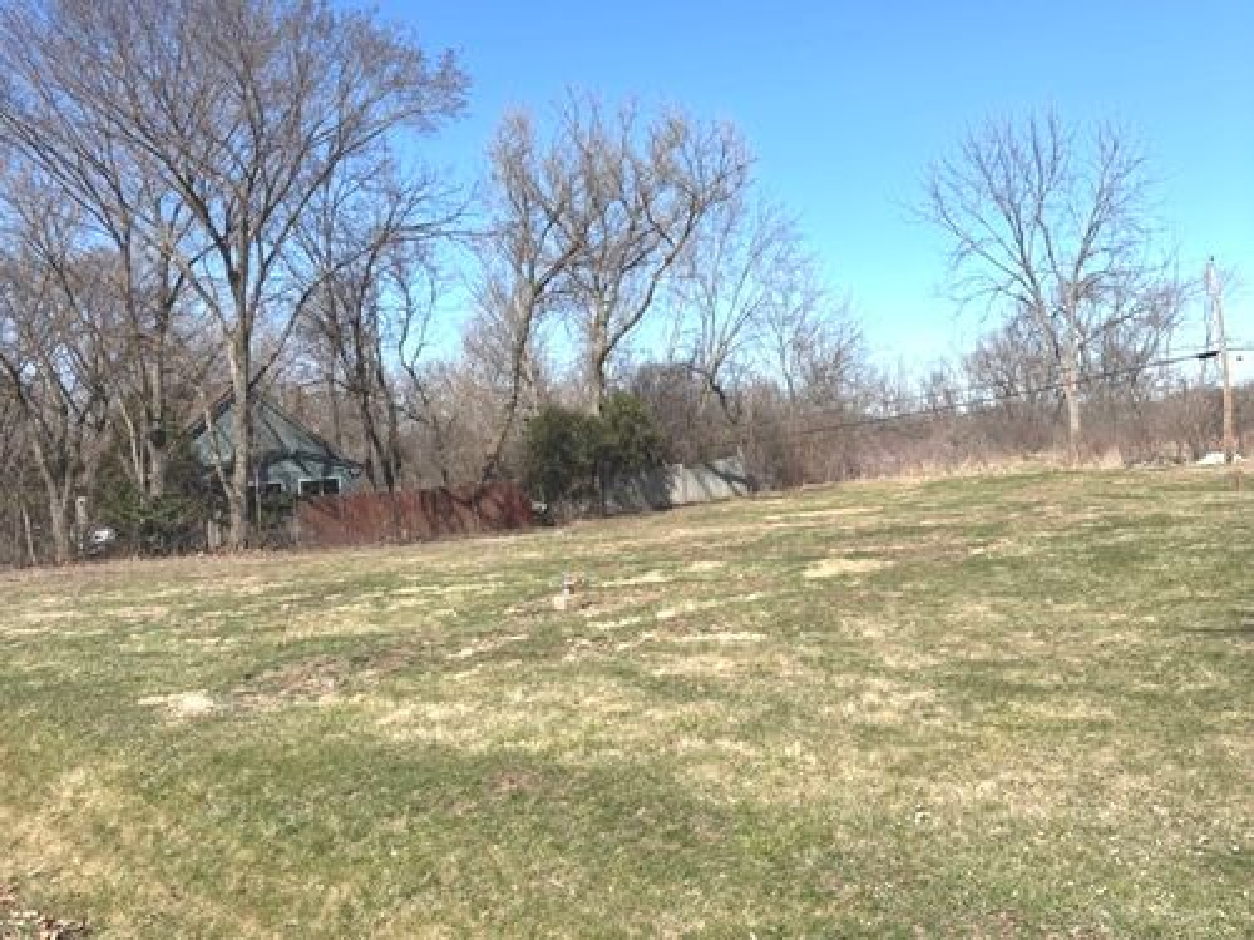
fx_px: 942
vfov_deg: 53.1
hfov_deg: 67.3
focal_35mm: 26
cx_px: 627
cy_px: 470
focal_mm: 5.96
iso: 50
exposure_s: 1/3311
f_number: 1.6
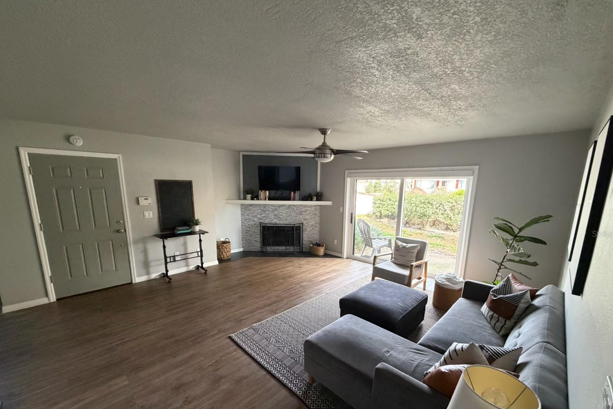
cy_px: 234
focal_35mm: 15
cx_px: 314
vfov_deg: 76.9
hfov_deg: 100.4
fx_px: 255
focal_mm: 2.22
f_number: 2.2
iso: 320
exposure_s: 1/60
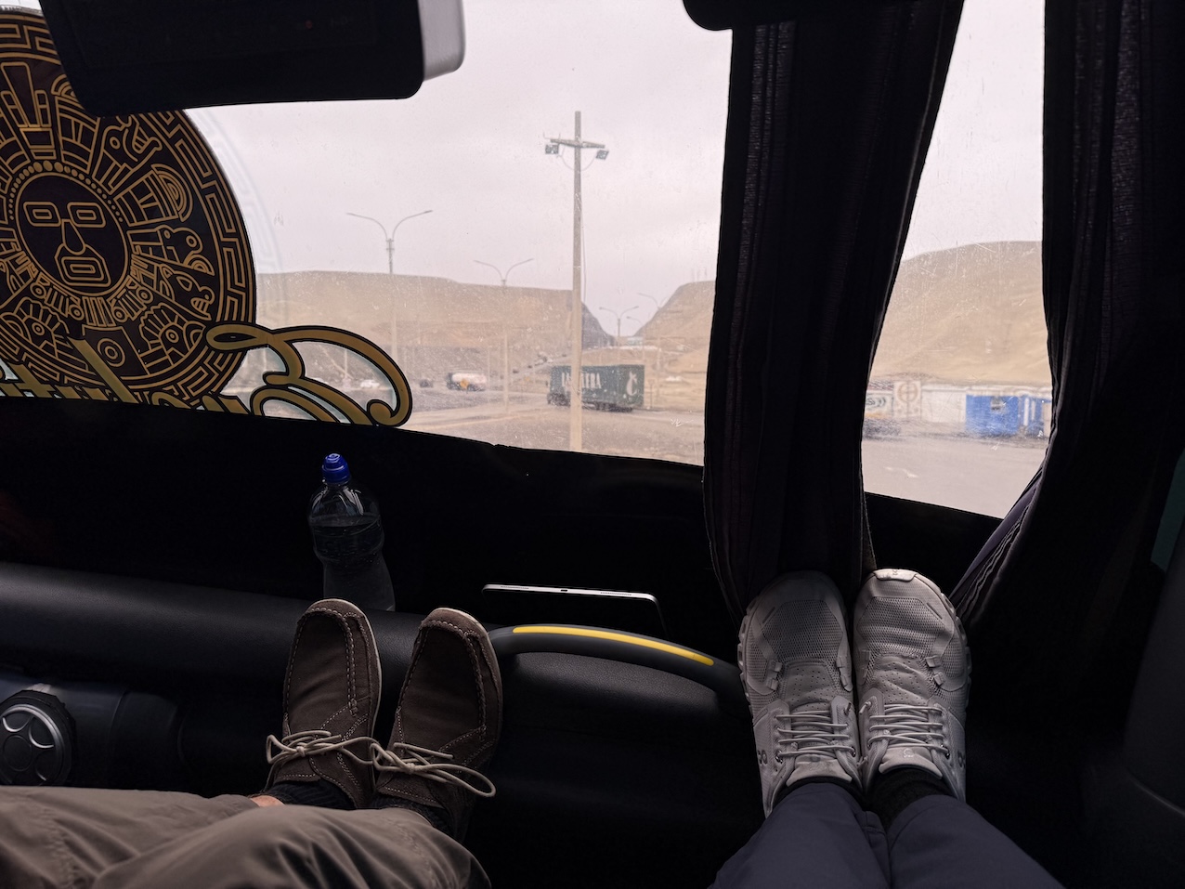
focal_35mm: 24
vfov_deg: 56.8
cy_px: 444
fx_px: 822
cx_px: 592
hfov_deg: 71.6
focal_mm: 6.76
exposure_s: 1/1192
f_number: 1.78
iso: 80
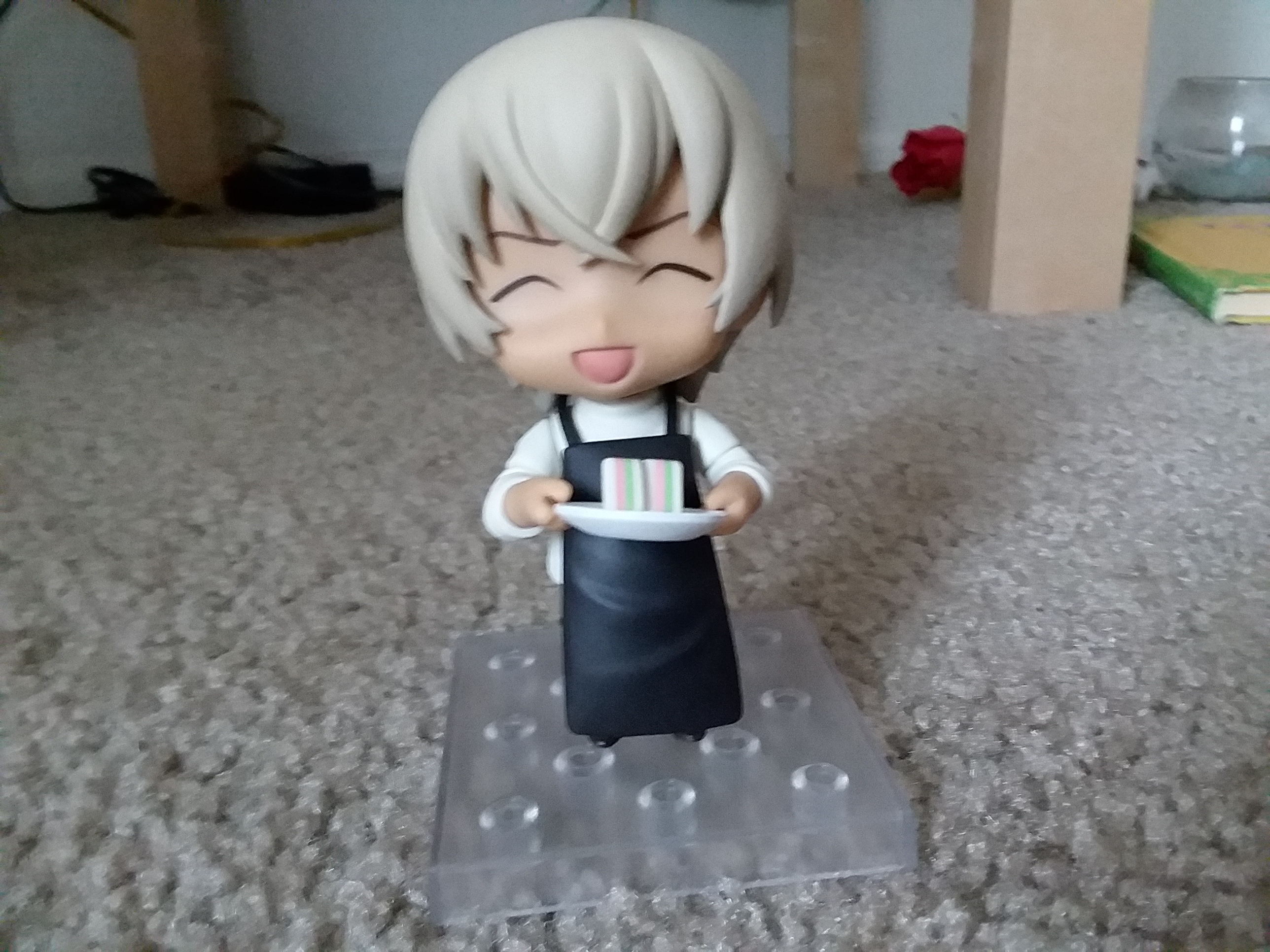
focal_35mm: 29
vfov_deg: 48.2
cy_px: 476
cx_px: 635
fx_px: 1064
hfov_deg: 61.7
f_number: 1.9
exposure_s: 1/17
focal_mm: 2.47
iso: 400
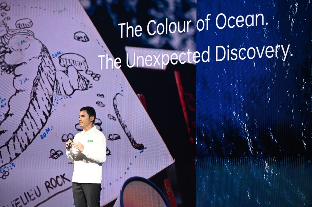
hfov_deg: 15.2
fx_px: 1169
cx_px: 156
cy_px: 104
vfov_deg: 10.1
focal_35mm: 135
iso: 400
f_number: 3.5
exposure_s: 1/125
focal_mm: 135
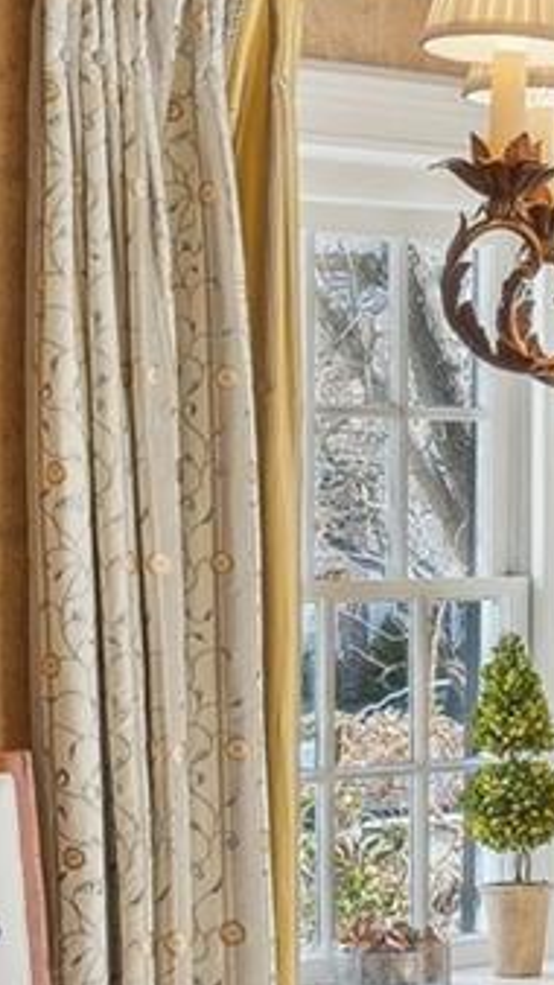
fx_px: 2979
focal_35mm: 114
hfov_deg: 10.5
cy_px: 740
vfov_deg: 18.7
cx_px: 641
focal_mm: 18
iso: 200
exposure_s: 1/20
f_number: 11
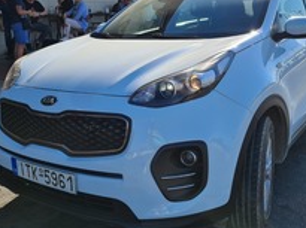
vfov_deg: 32.5
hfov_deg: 43.0
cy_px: 73
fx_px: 388
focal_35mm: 44
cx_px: 140
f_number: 1.8
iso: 50
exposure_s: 1/830
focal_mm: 7
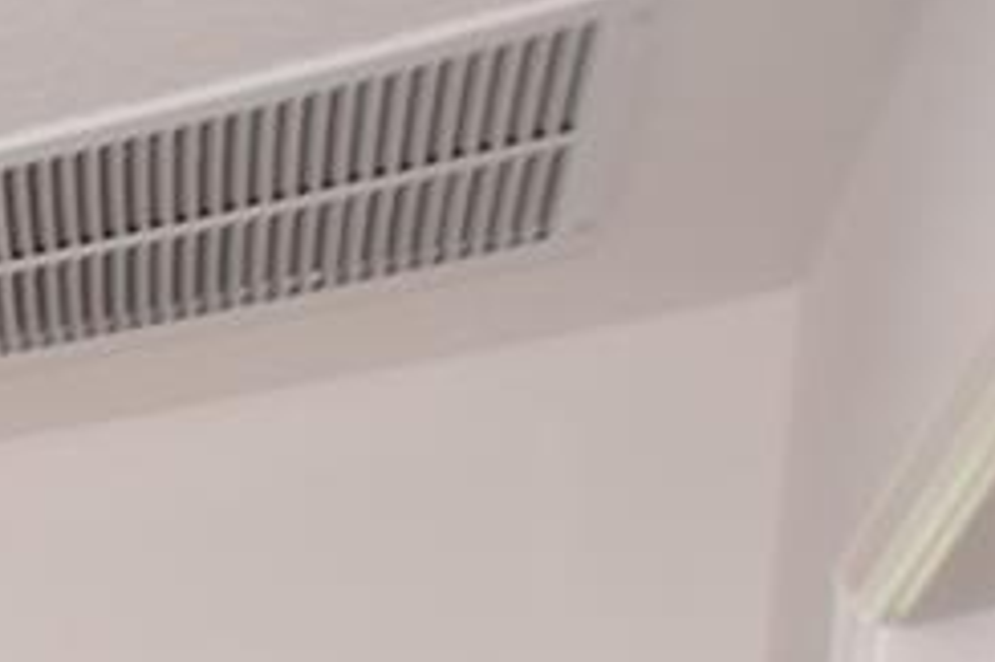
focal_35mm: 98
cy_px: 2002
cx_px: -2165
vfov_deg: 10.1
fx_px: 2707
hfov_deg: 10.8
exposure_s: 1/80
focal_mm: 10
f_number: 4.5
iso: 200
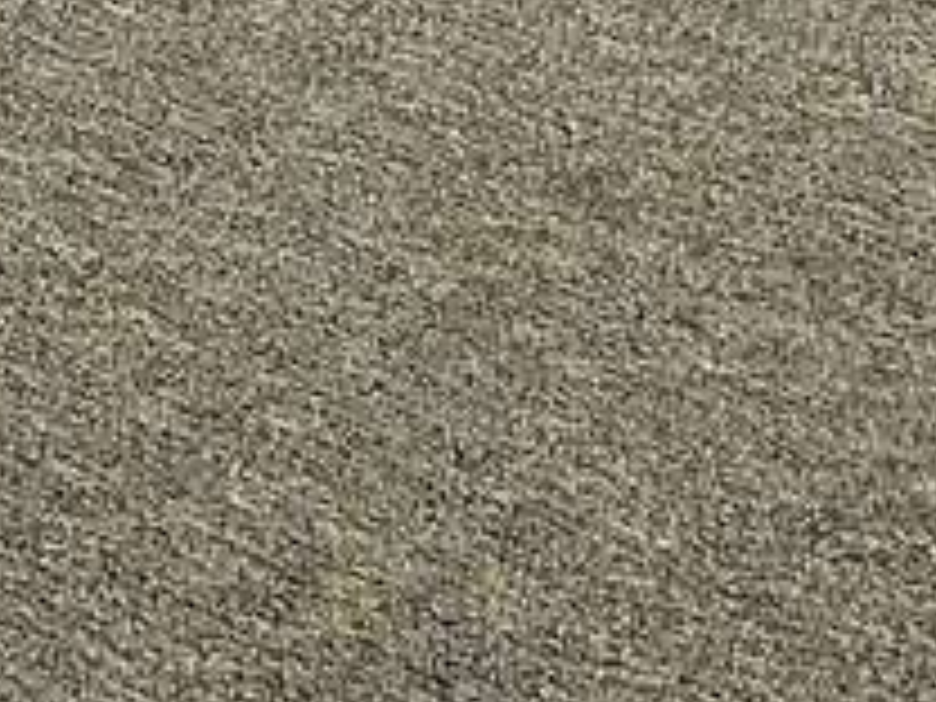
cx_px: -1436
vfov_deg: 6.4
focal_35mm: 200
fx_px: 5408
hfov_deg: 8.8
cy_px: -1773
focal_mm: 4.25
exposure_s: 1/60
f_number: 1.8
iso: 200
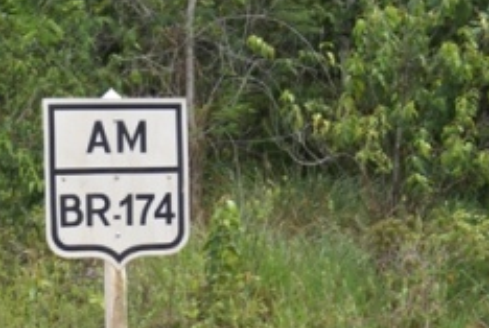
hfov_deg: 7.7
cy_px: 351
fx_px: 3647
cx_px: 59
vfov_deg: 5.1
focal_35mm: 268
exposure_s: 1/250
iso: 100
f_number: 5.6
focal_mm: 70
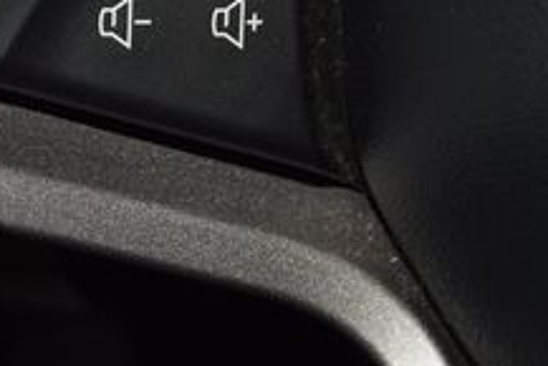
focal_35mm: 309
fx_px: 4707
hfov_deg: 6.7
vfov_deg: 4.4
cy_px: -130
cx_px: 126
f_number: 8
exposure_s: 1/125
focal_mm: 70
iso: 100
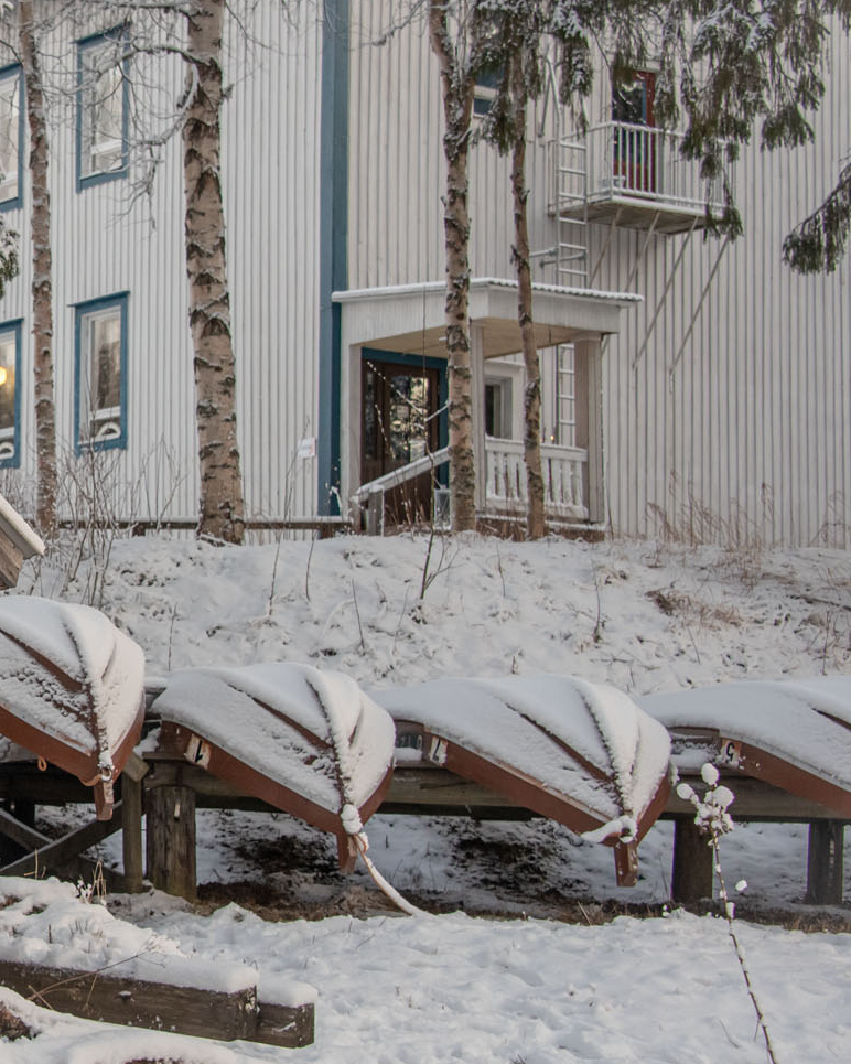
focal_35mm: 107
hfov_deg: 13.9
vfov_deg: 17.9
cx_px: -187
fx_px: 3369
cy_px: 528
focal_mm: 55
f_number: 6.3
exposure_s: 1/125
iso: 1600
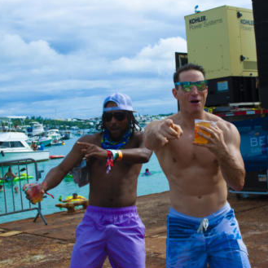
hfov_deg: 27.6
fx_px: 543
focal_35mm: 62
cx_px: 173
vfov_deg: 27.7
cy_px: 133
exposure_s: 1/250
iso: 100
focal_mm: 32
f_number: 8
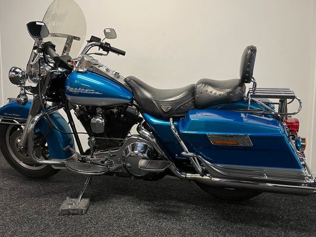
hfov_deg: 59.9
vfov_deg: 46.7
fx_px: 274
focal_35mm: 30
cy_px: 108
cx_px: 167
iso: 80
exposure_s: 1/50
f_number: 1.6
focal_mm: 5.1
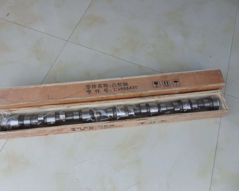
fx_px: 205
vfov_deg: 50.0
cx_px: 110
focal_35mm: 29
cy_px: 95
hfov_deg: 60.4
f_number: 3.5
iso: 100
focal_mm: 4.9
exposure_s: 1/125
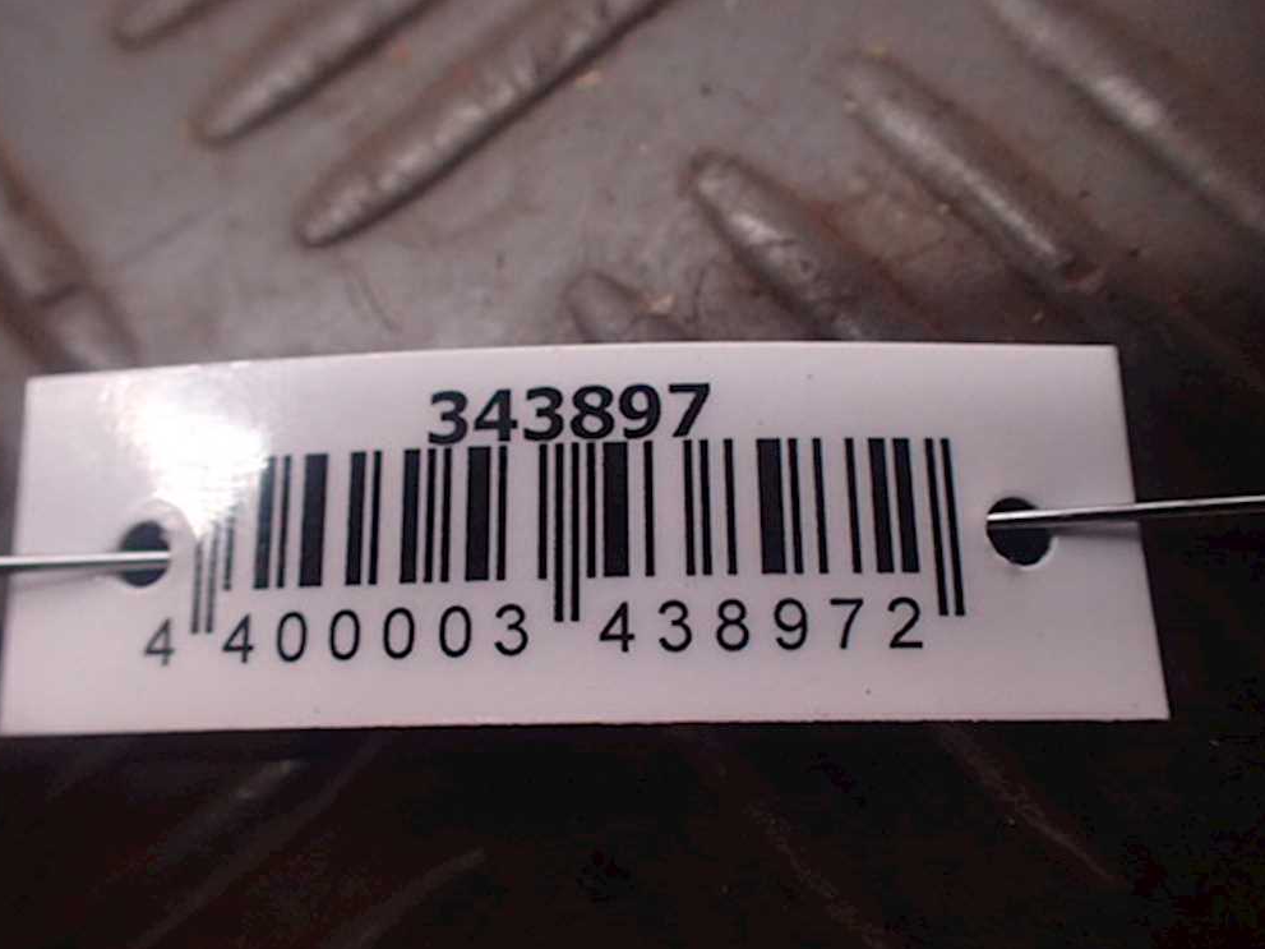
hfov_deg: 58.4
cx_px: 637
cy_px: 487
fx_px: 1133
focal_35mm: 31
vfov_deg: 45.4
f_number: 2.3
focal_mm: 5.5
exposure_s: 1/125
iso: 800
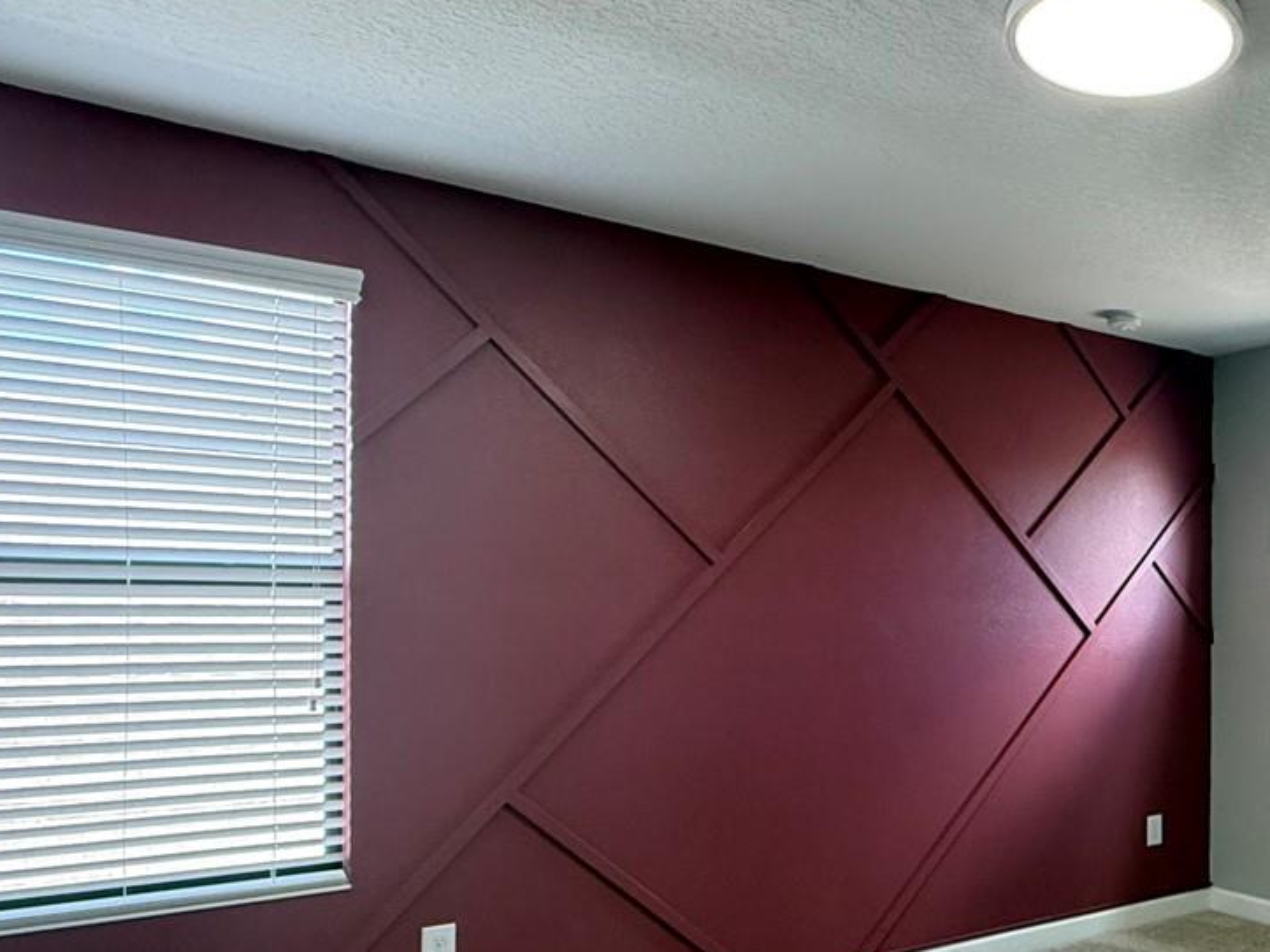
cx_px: 1101
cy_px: 618
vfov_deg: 44.9
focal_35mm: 31
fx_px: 1137
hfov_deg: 52.5
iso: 320
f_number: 2.2
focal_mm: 2.22
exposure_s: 1/120
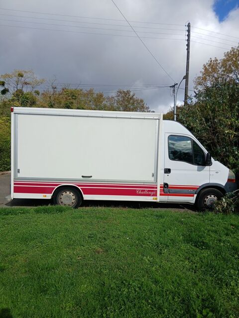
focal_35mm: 26
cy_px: 159
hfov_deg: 53.1
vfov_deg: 67.3
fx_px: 239
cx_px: 120
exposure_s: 1/791
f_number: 1.8
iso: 20
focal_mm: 3.98
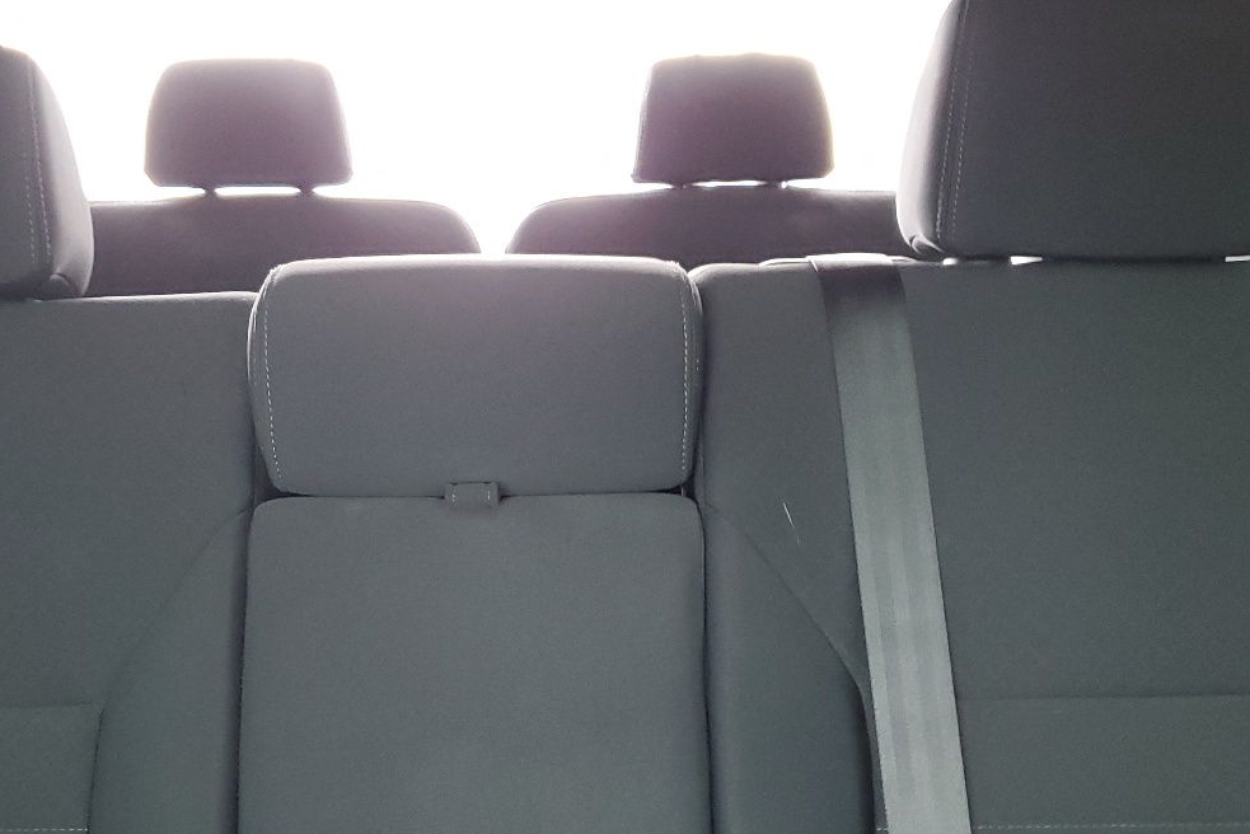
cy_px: 496
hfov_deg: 44.4
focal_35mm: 44
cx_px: 530
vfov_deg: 30.5
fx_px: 1528
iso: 341
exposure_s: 1/30
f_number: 1.5
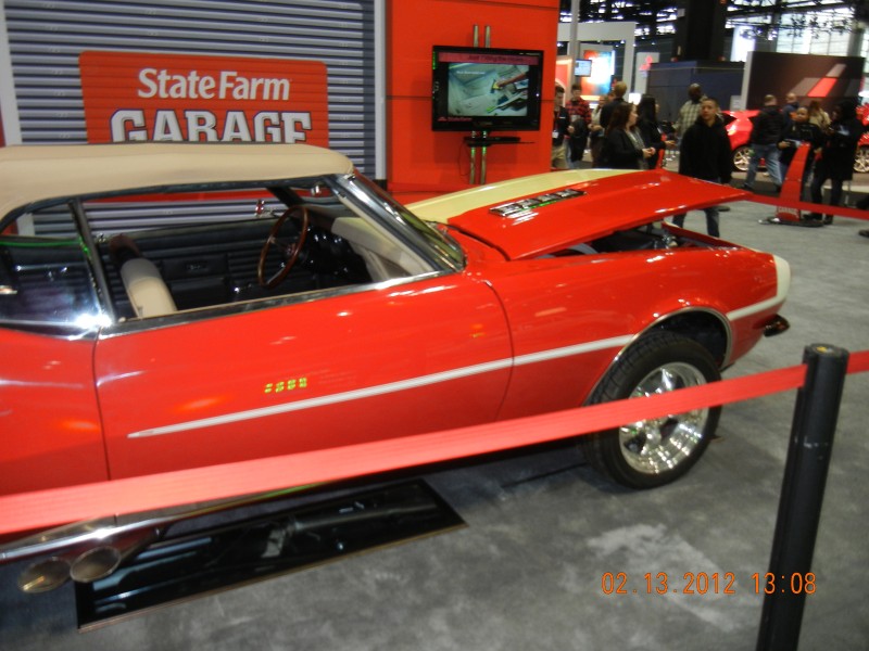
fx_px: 753
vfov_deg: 46.8
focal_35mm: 30
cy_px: 326
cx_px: 434
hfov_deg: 60.0
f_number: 3.5
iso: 228
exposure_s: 1/30
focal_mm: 5.4
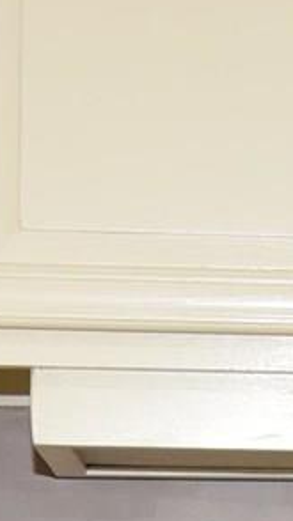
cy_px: 1058
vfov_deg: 8.5
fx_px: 3334
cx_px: 428
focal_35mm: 241
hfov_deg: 5.0
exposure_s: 1/100
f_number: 5
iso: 800
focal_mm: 22
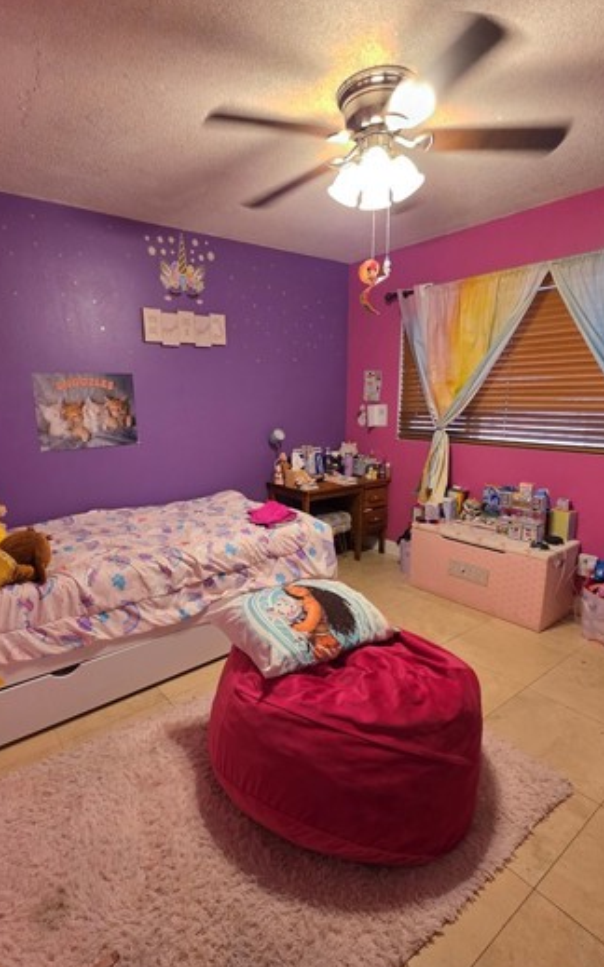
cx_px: 255
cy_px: 483
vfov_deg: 94.4
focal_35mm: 17
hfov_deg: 67.6
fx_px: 448
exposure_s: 1/60
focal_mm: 2.2
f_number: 1.9
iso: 320
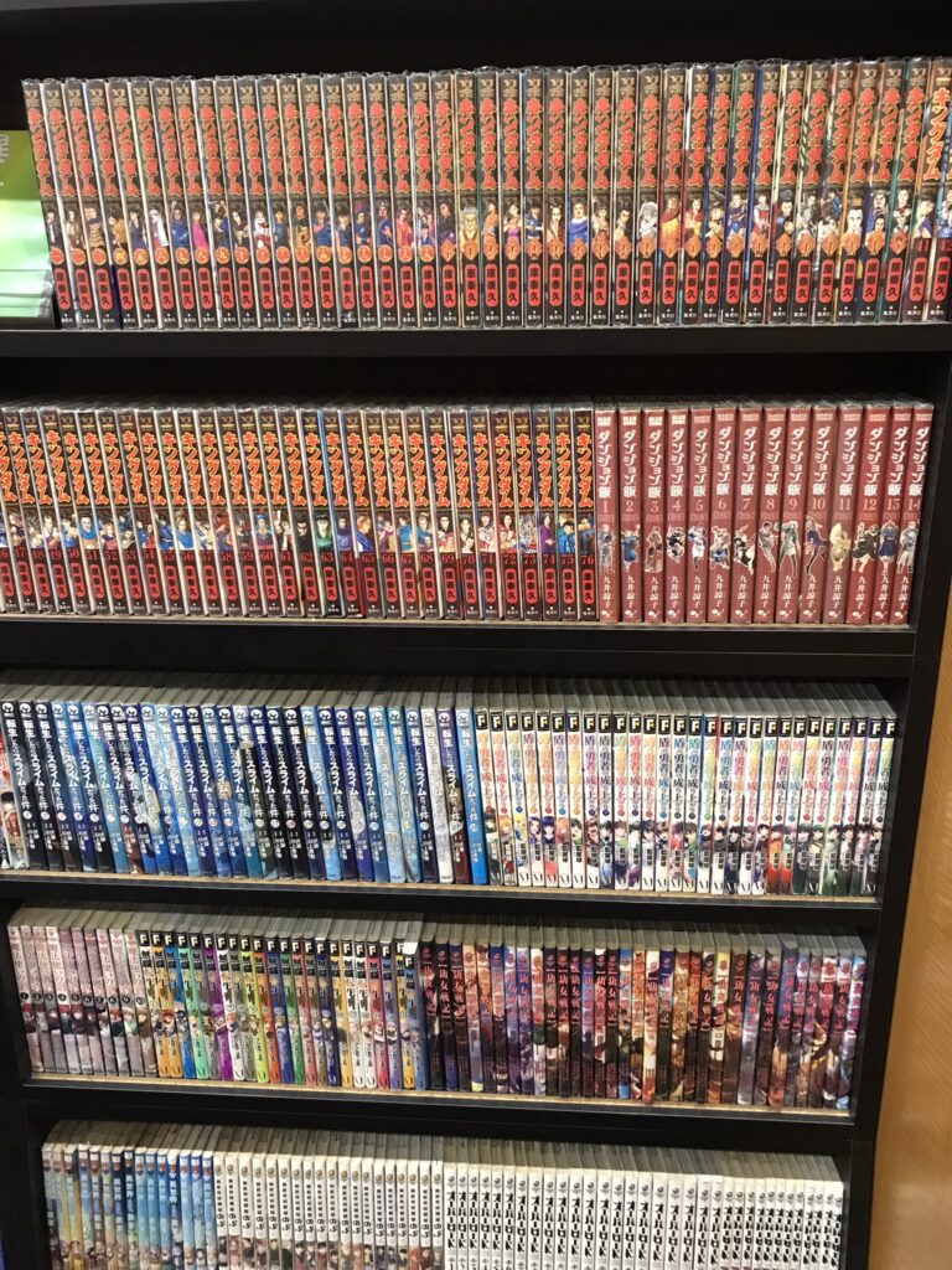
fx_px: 1027
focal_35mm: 28
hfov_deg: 49.7
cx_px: 476
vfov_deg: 63.4
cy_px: 635
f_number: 1.8
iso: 100
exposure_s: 1/15
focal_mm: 3.99
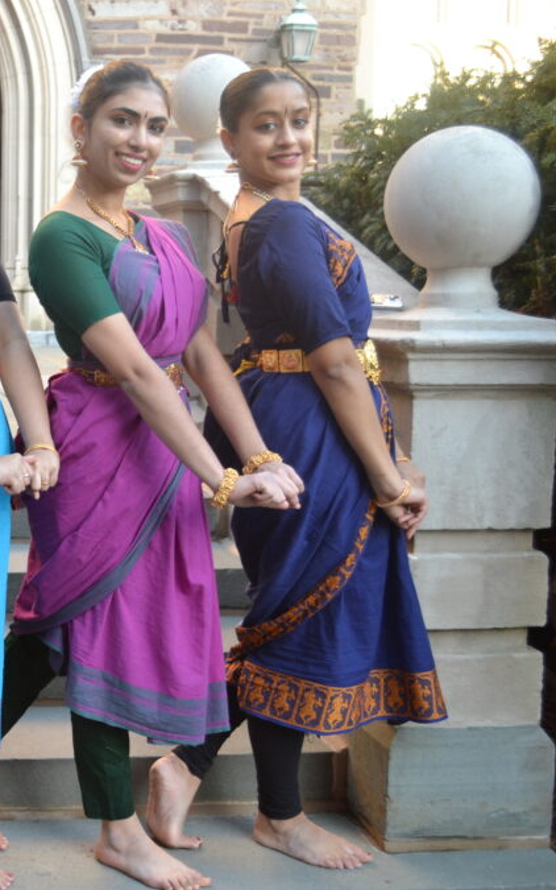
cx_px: -96
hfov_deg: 23.4
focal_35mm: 51
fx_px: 1236
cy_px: 441
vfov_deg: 39.6
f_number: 4.5
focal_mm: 22
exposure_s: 1/80
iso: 400
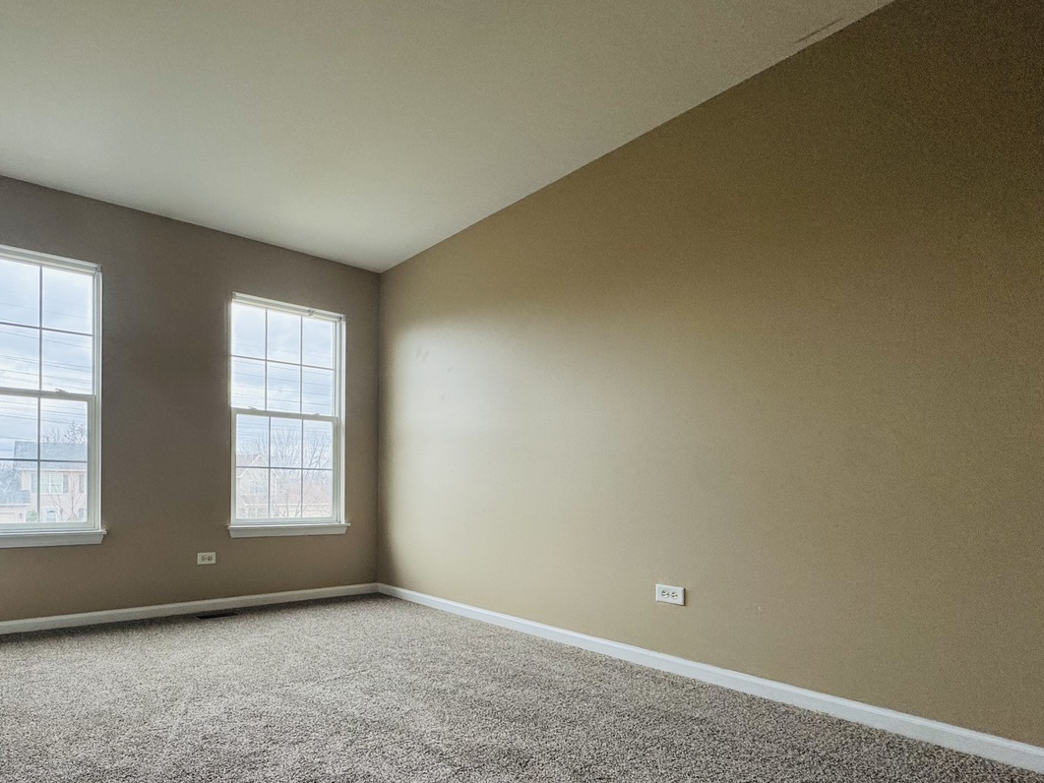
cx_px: 338
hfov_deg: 81.4
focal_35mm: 19
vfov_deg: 67.6
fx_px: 573
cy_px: 493
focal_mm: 2.22
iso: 200
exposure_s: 1/99
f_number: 2.2
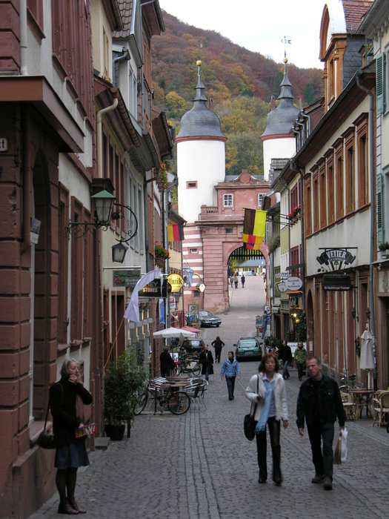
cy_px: 260
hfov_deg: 18.9
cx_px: 194
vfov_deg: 25.0
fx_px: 1169
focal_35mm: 78
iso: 50
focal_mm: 19.8
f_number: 3.4
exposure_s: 1/12.3
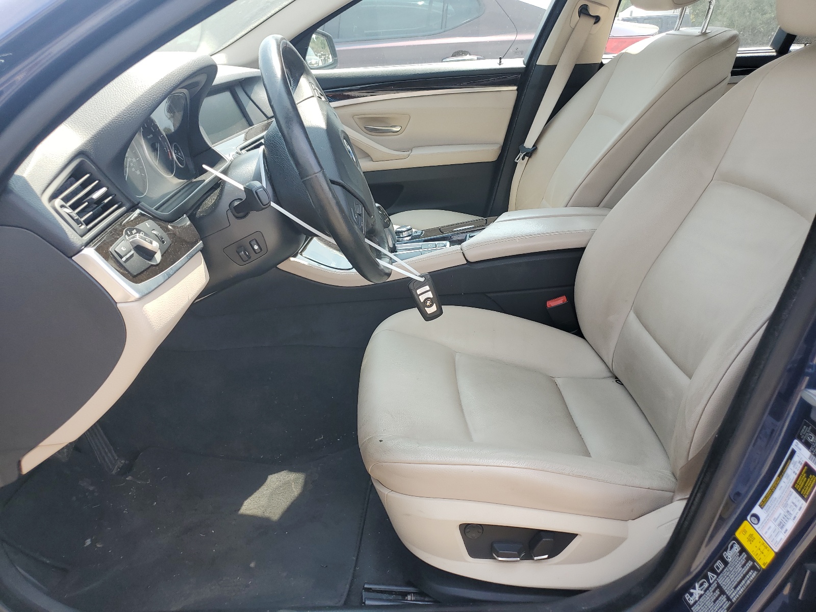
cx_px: 408
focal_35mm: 26
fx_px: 613
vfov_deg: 53.1
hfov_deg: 67.3
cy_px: 306
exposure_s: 1/556
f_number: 1.5
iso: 50
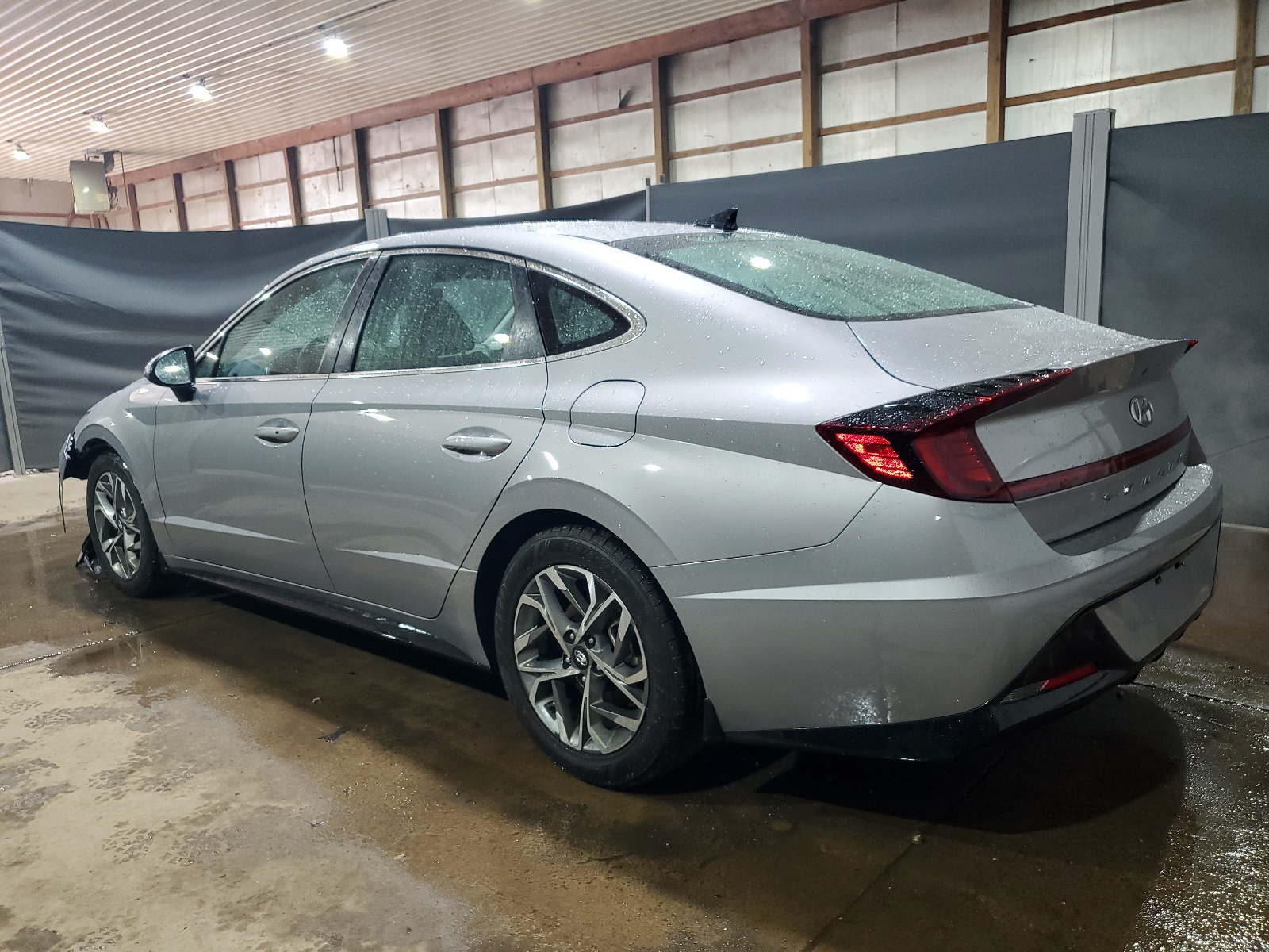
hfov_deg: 67.3
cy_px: 476
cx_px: 634
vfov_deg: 53.1
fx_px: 953
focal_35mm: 26
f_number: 1.5
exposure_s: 1/60.2
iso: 95
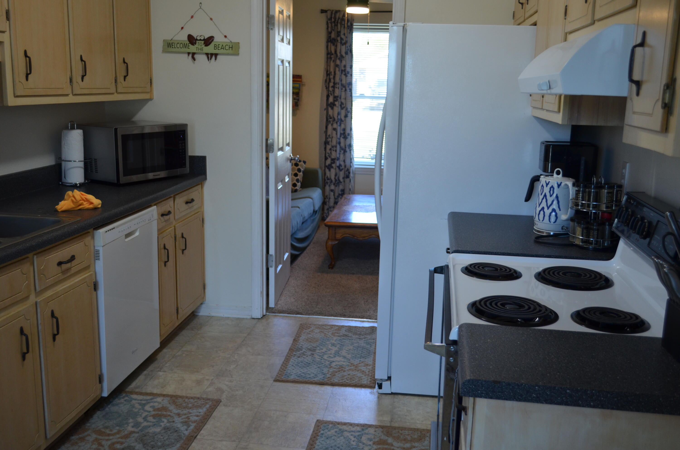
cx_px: 340
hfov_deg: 53.2
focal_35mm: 36
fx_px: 679
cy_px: 225
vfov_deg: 36.7
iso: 400
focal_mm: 24
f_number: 4
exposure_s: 1/60
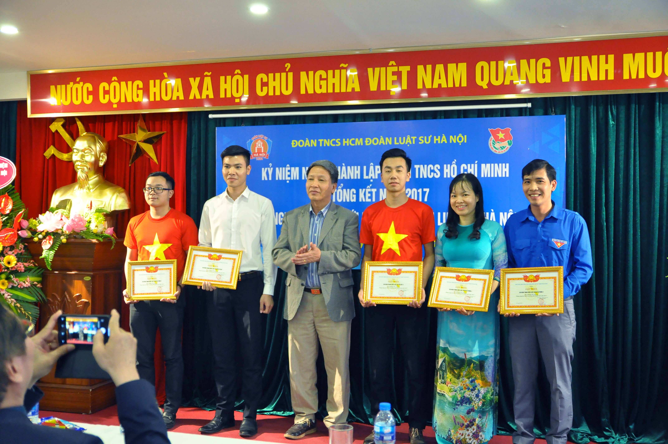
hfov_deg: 49.6
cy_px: 222
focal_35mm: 39
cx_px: 334
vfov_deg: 34.1
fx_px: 723
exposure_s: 1/100
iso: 2000
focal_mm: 26
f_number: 2.8
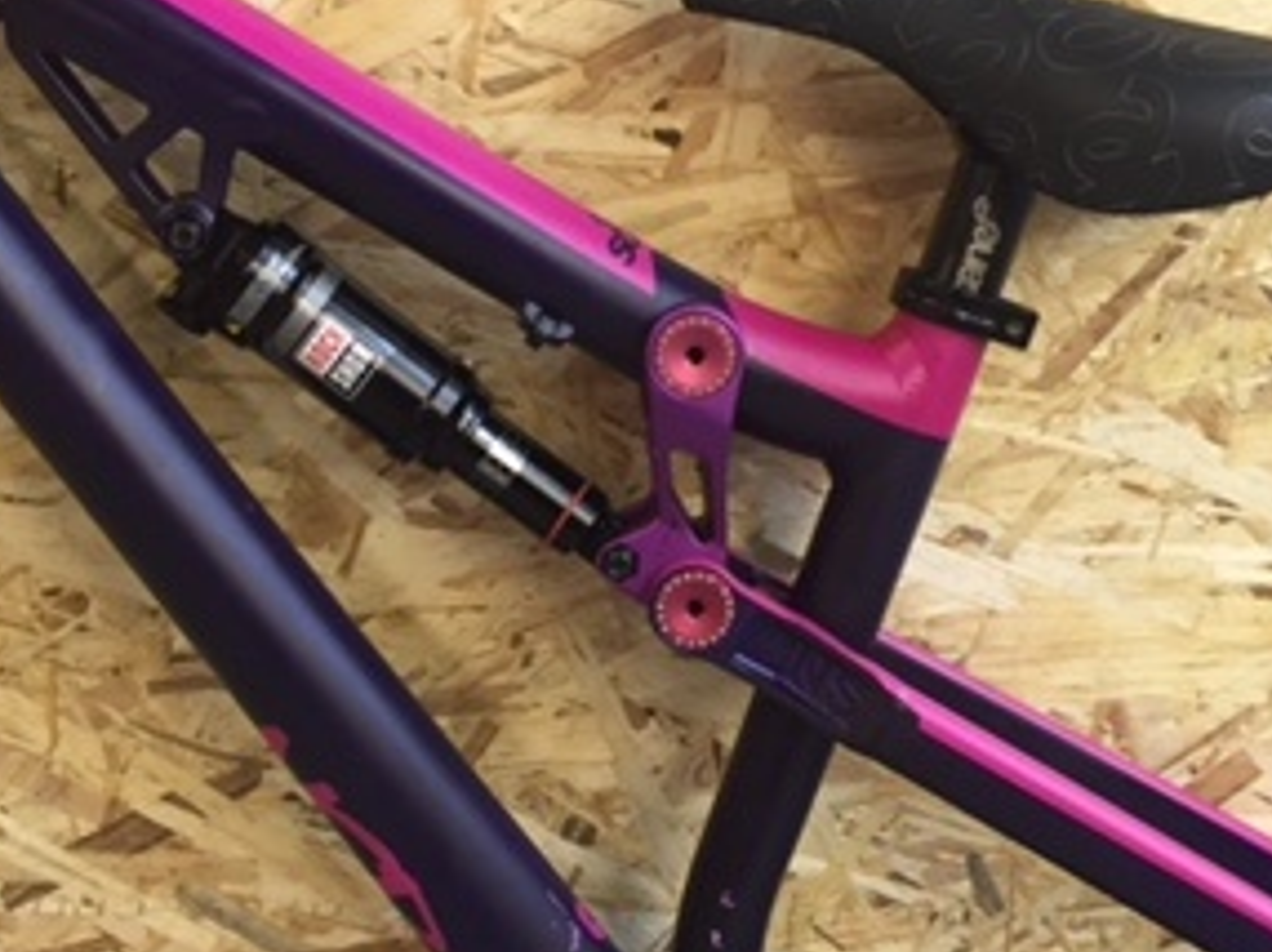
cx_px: 503
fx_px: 2386
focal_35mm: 65
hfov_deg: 29.8
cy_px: 609
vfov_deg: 22.5
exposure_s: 1/33
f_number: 2.2
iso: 160
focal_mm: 4.15
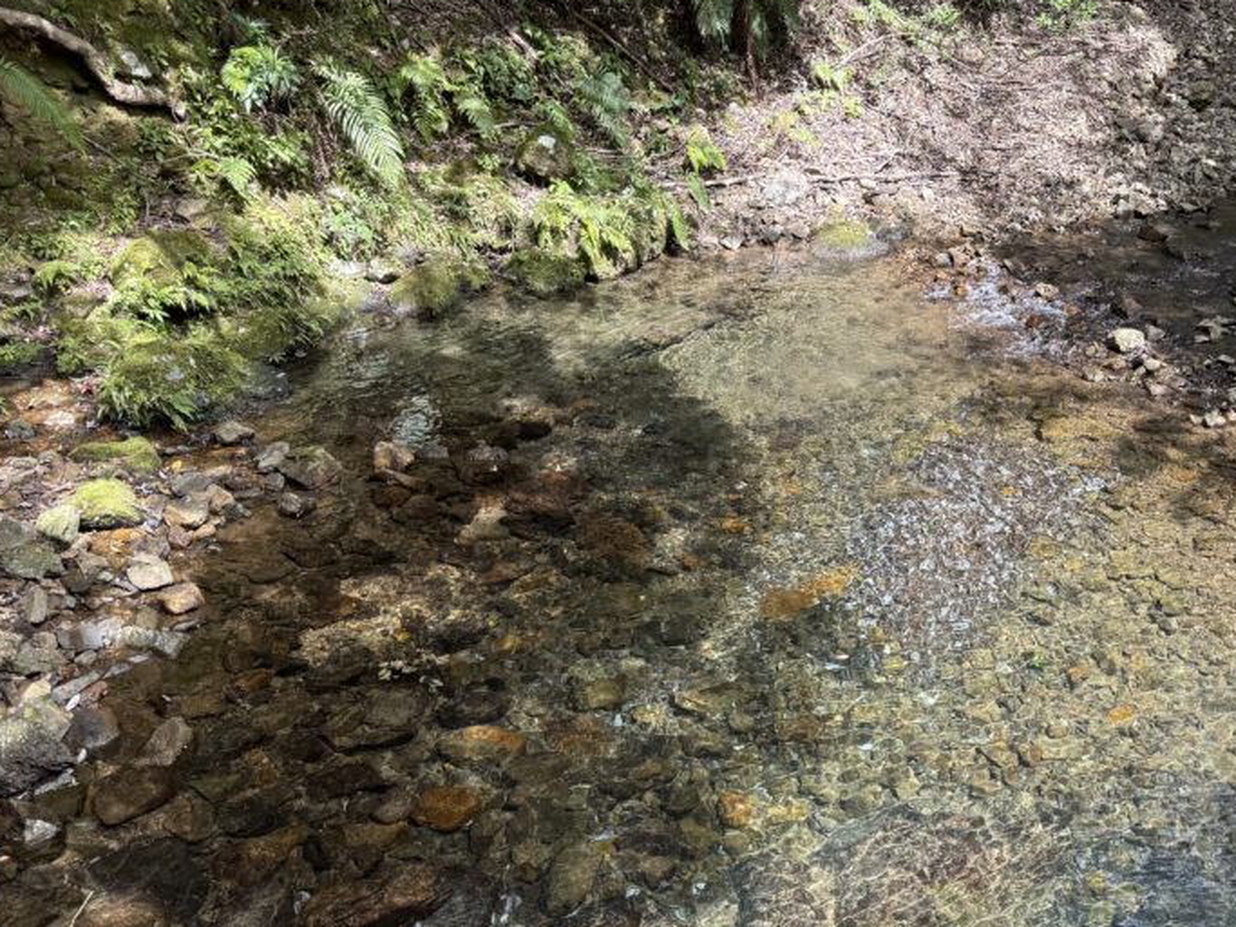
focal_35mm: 36
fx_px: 1285
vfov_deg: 39.5
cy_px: 552
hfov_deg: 49.8
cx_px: 887
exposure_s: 1/445
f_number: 1.78
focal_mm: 6.76
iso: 80
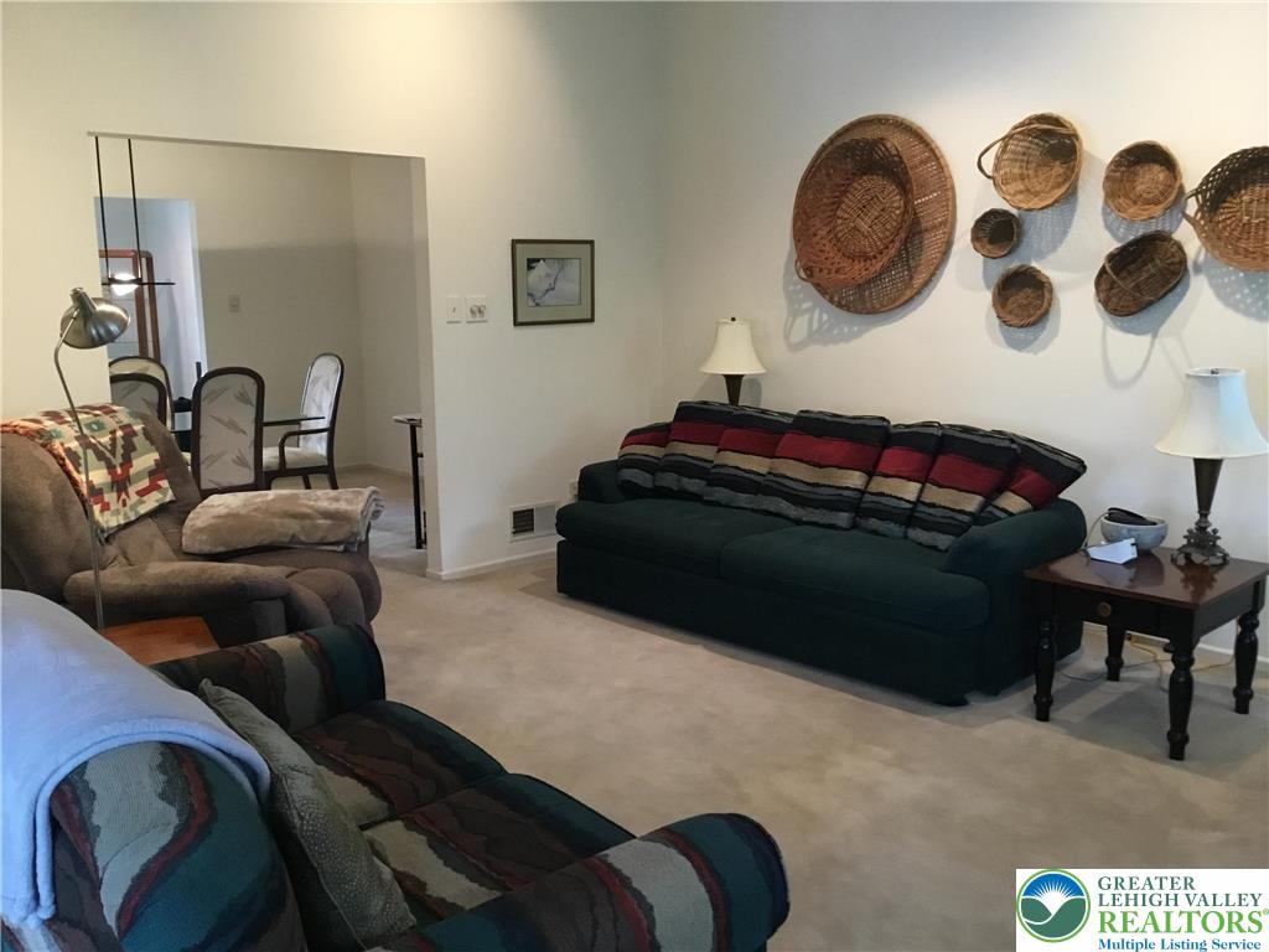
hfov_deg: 58.4
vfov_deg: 45.4
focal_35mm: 31
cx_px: 634
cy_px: 476
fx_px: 1136
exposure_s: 1/30
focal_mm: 3.3
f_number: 2.4
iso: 160
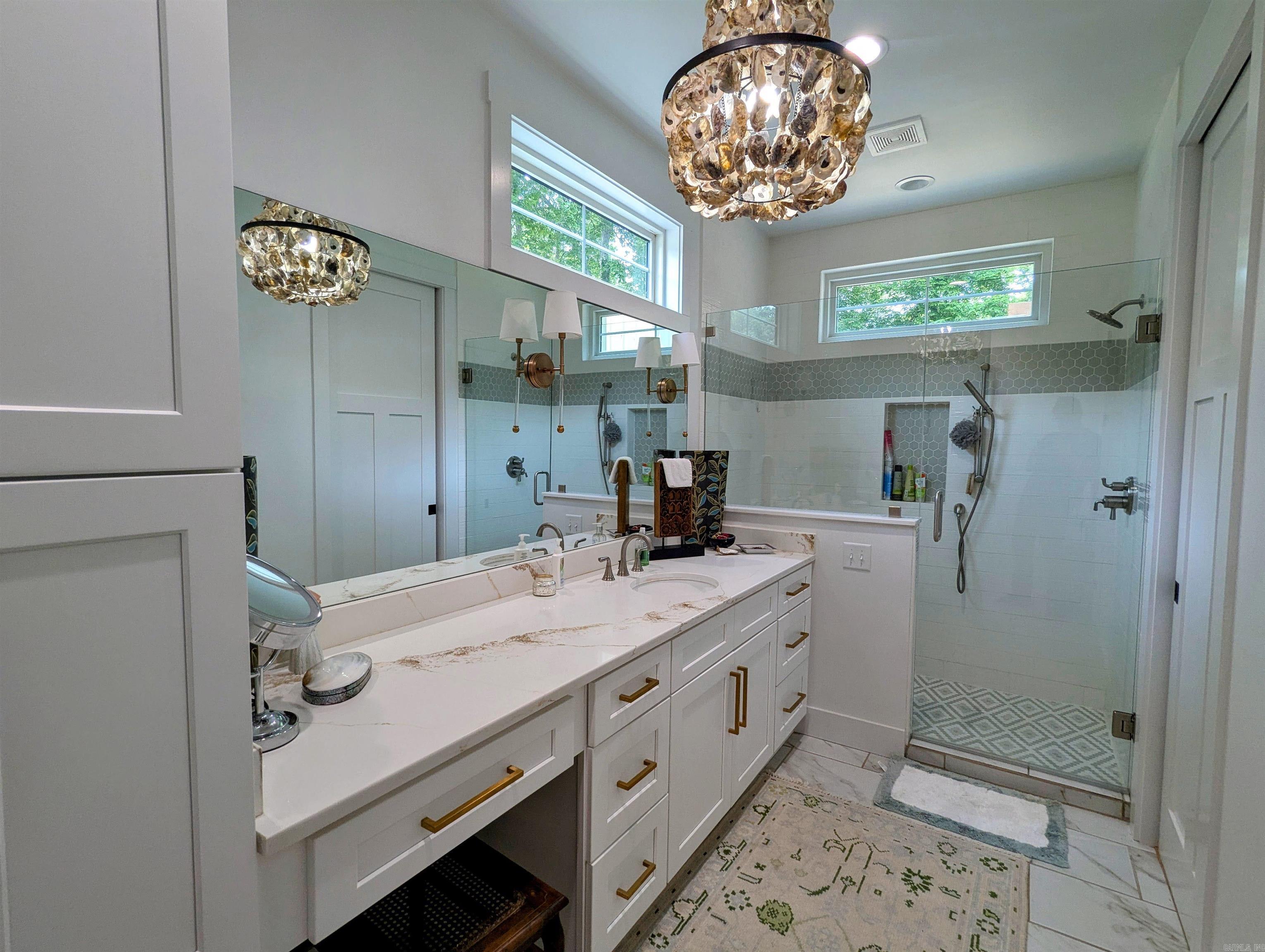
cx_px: 632
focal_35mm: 16
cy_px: 476
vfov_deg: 78.2
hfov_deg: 94.4
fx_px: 586
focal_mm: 2.35
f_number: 2.2
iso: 52
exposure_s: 1/87
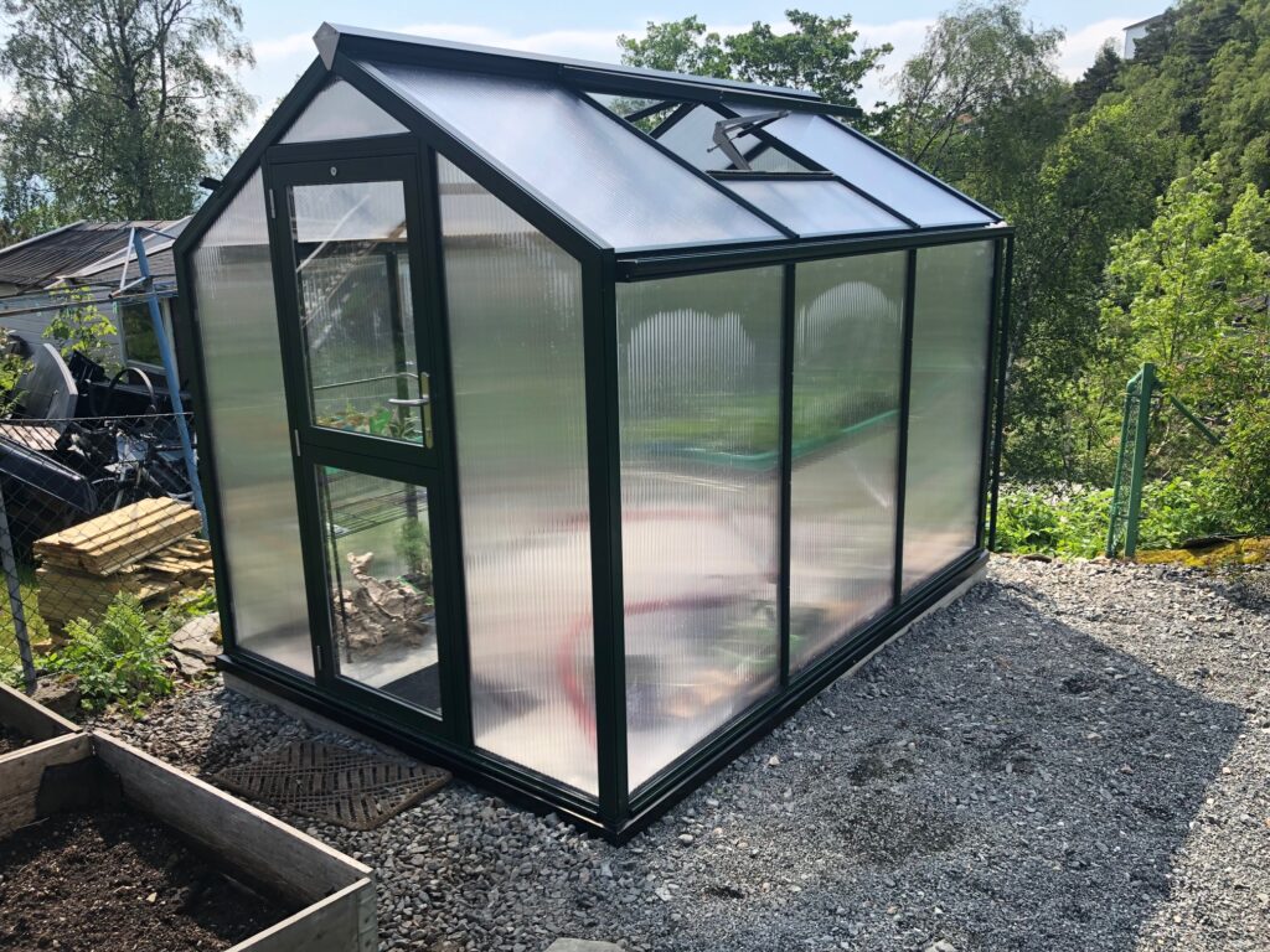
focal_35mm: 28
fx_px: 1027
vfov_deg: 49.7
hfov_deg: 63.4
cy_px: 476
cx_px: 635
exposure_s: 1/1021
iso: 20
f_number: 1.8
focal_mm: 3.99
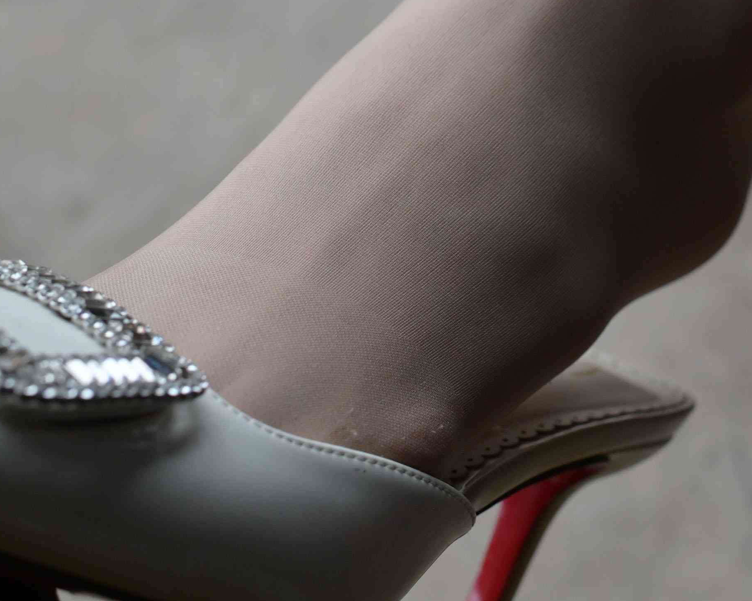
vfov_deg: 18.2
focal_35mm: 83
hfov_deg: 22.6
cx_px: 641
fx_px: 1847
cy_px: 74
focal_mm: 35
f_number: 5.6
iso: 800
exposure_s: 1/250
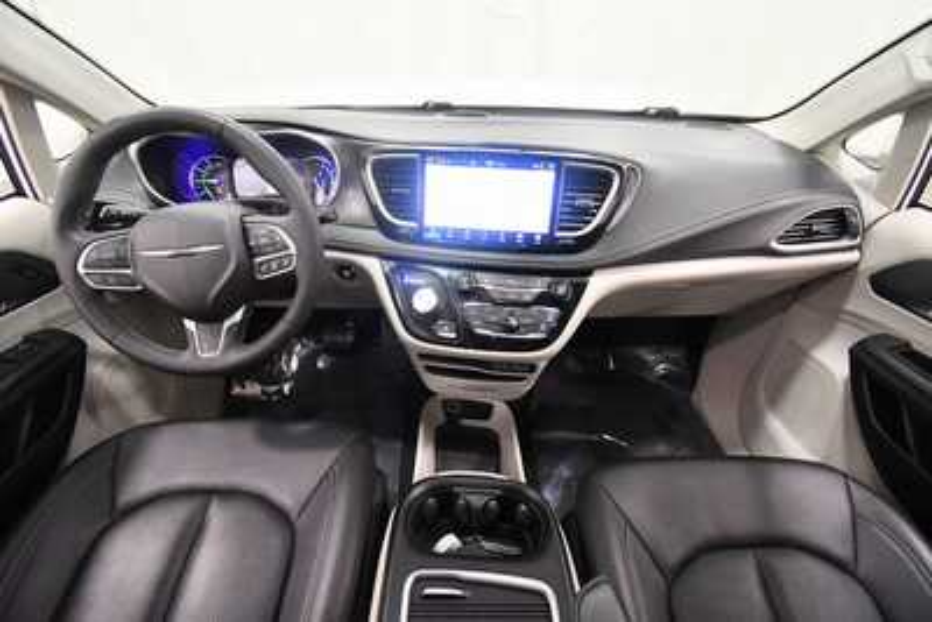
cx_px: 466
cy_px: 311
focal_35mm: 15
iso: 2500
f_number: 4.5
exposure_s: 1/125
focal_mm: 10
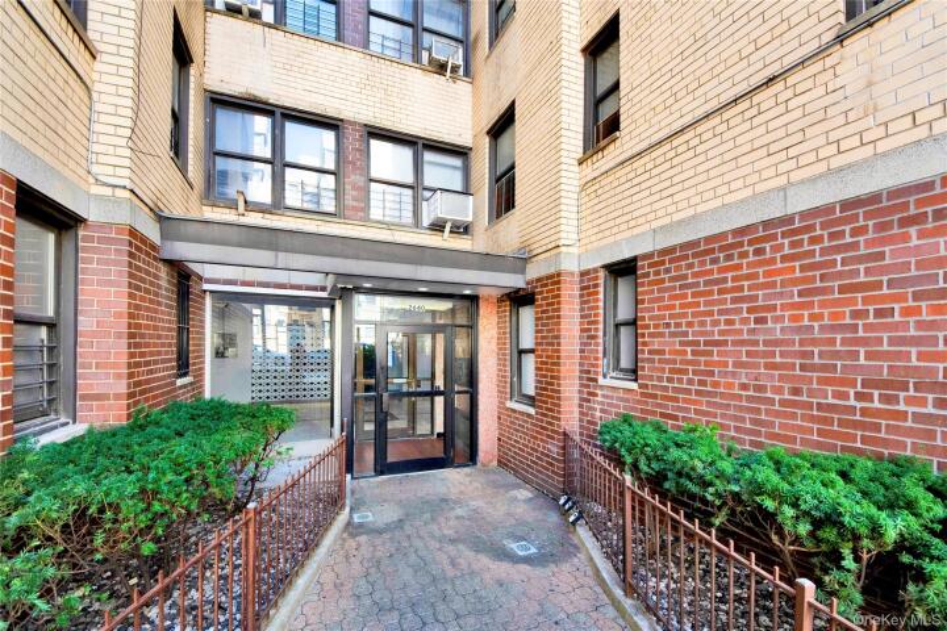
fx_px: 316
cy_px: 316
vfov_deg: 90.0
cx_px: 474
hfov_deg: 112.6
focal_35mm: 12
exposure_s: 1/80
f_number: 8
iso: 400
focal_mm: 8
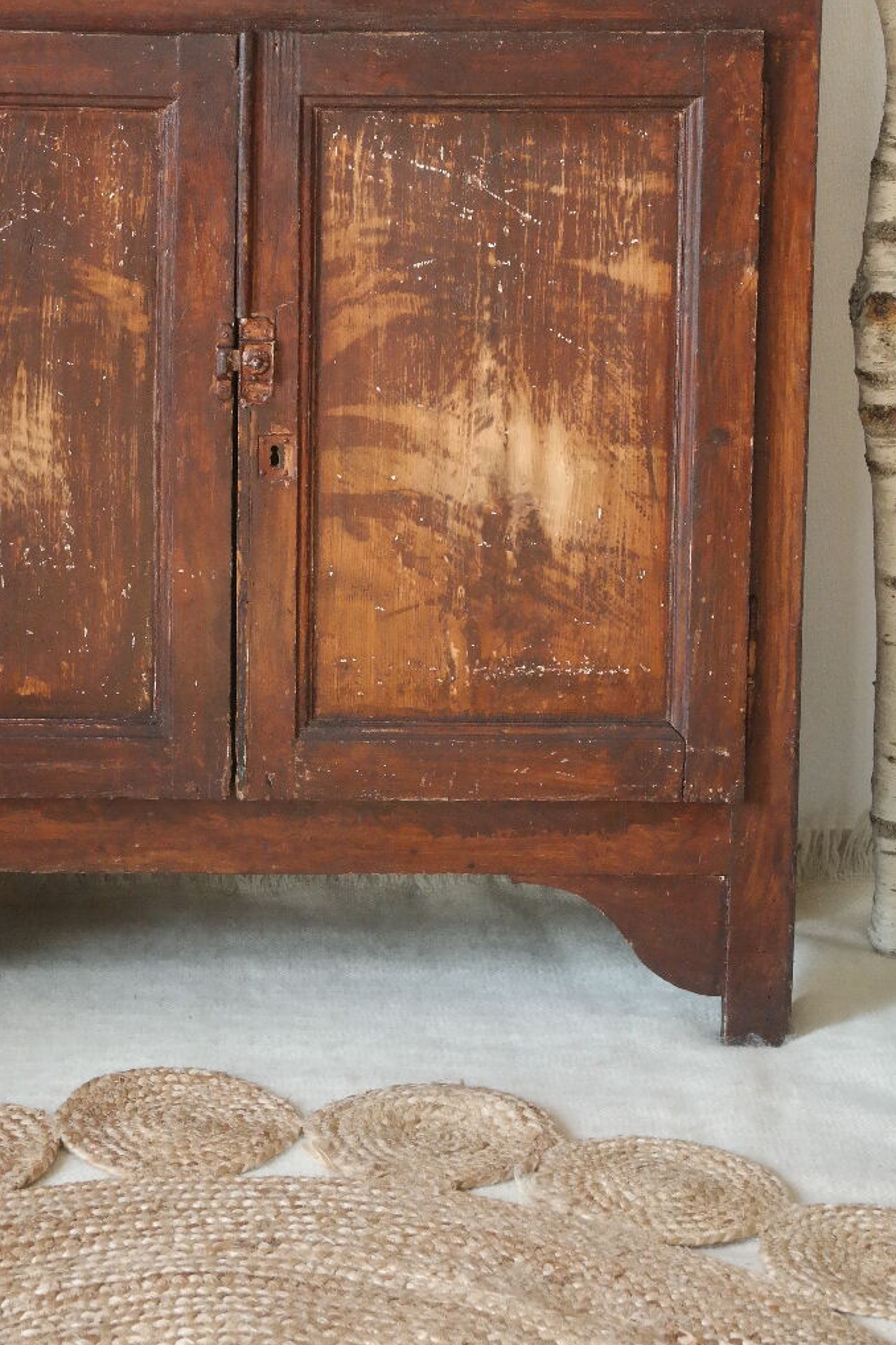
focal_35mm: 90
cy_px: 240
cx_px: 227
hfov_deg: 15.1
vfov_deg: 22.3
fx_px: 3362
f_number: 5.6
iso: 1600
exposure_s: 1/50
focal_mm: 35
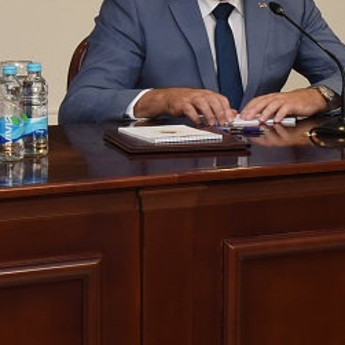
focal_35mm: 179
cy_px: -14
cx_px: 443
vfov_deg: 9.7
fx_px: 2018
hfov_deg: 9.6
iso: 2500
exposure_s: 1/60
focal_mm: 44
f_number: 9
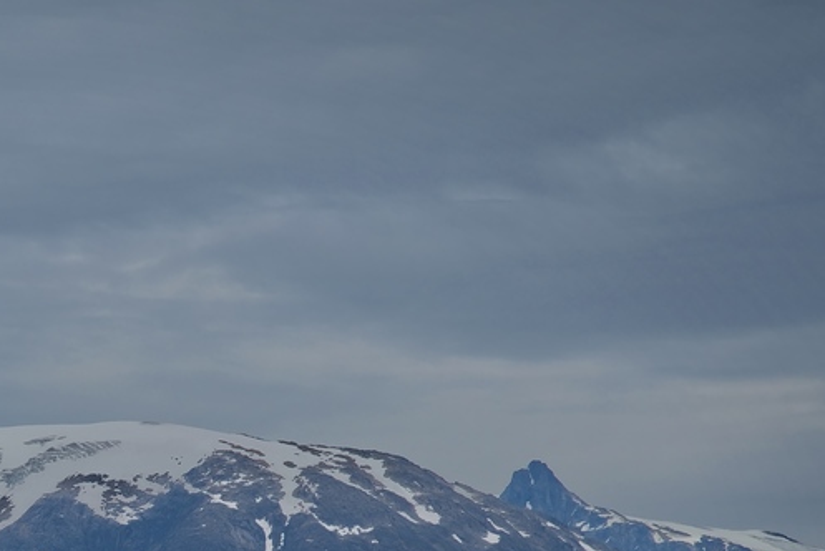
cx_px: -20
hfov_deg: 6.6
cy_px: 616
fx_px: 7085
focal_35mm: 309
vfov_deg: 4.4
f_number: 9
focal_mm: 120
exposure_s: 1/320
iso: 100
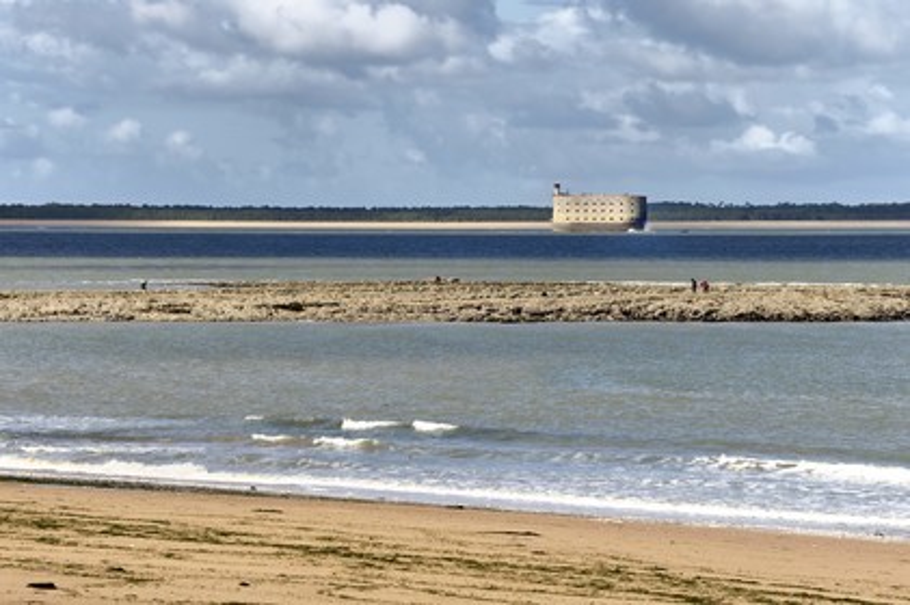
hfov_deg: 10.3
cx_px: 455
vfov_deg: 6.9
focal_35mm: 200
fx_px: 5051
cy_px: 302
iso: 200
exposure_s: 1/320
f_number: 13
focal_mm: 200
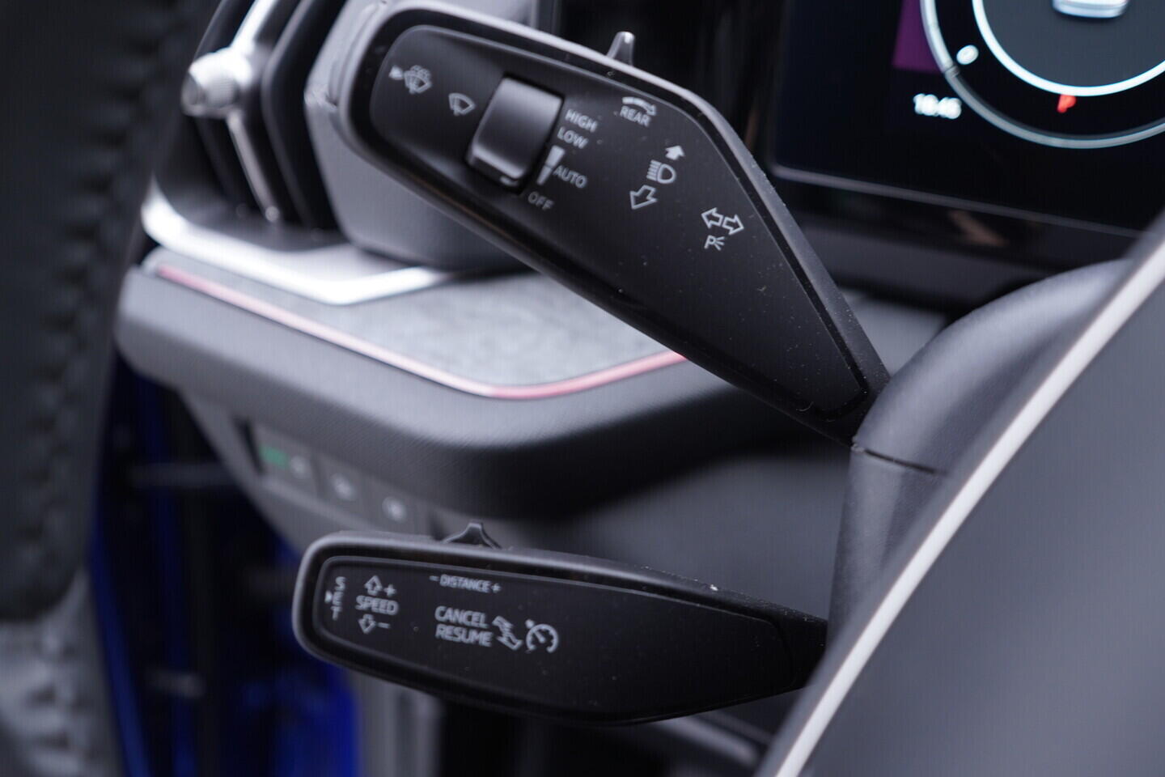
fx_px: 1165
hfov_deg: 53.1
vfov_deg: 36.9
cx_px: 582
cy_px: 388
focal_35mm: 36
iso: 250
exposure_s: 1/40
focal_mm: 24
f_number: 2.8
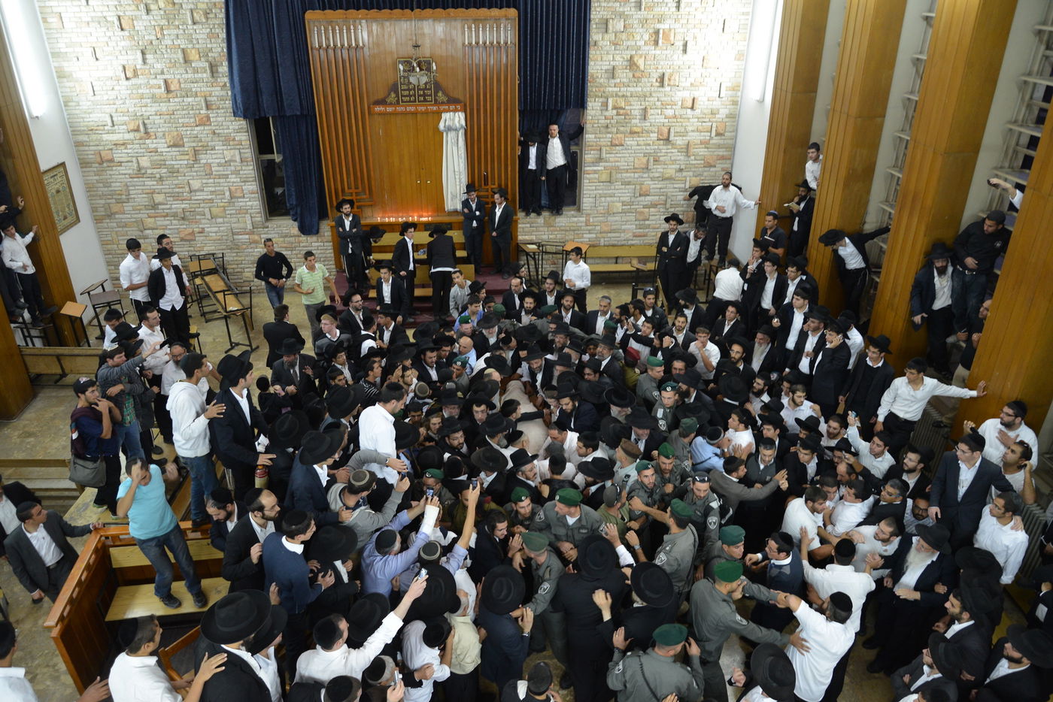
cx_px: 526
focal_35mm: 24
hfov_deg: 73.7
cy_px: 351
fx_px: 702
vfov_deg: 53.2
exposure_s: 1/80
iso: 1600
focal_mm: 24
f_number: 4.5
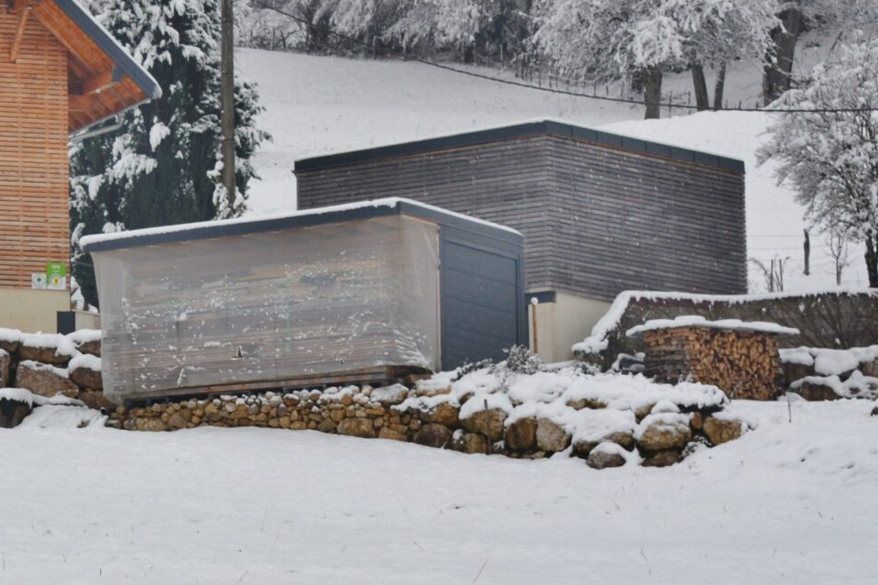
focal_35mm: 276
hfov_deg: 7.4
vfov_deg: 5.0
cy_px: -130
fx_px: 6730
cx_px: -164
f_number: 9
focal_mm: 70
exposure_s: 1/125
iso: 450
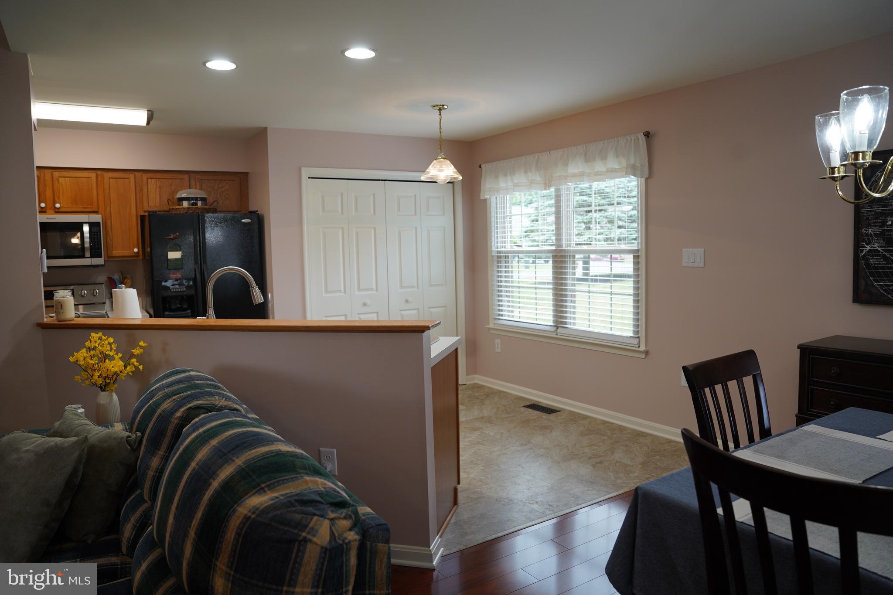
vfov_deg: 53.1
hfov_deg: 73.7
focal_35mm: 24
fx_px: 595
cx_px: 446
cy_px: 298
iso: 640
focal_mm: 24
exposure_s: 1/160
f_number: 4
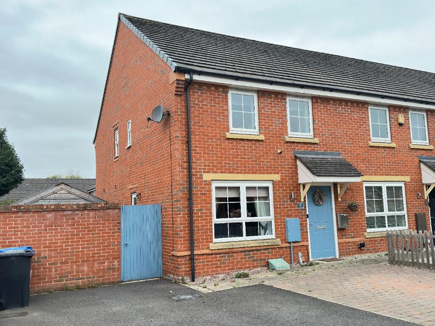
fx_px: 402
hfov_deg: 56.8
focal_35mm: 32
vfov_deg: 44.2
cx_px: 218
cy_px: 163
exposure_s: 1/390
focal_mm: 6.86
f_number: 1.78
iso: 80
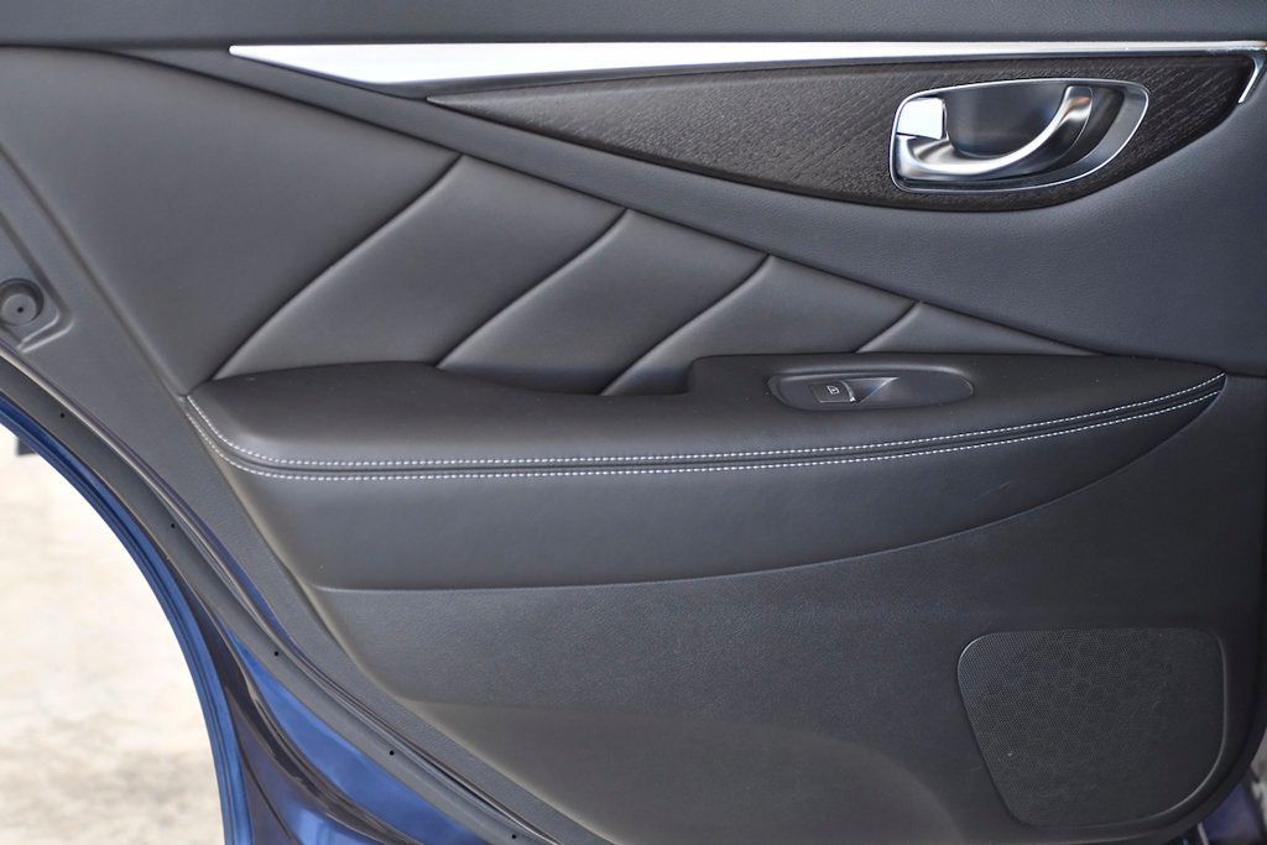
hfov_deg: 26.0
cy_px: 422
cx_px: 634
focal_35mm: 78
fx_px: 2745
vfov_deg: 17.5
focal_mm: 52
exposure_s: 1/250
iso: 1250
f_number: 3.5
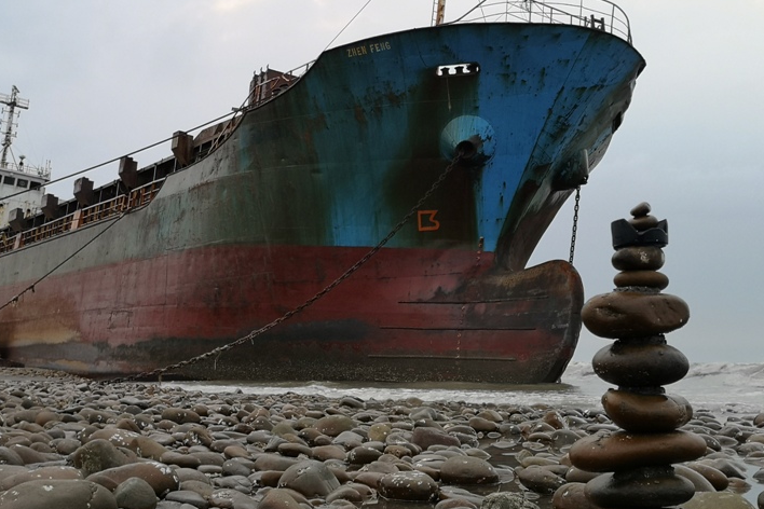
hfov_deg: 41.9
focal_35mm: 47
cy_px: 271
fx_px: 997
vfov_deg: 28.6
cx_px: 374
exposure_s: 1/124
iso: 50
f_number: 1.8
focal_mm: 3.95
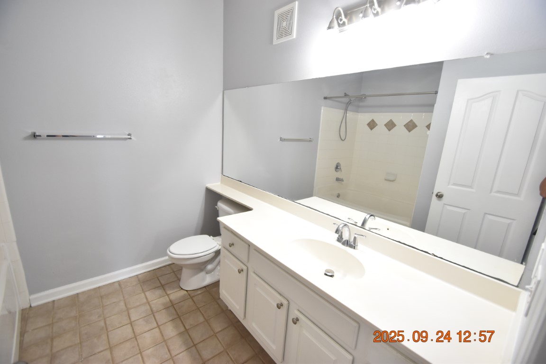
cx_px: 273
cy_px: 182
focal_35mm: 15
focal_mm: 10
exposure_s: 1/45
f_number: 3.5
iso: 800
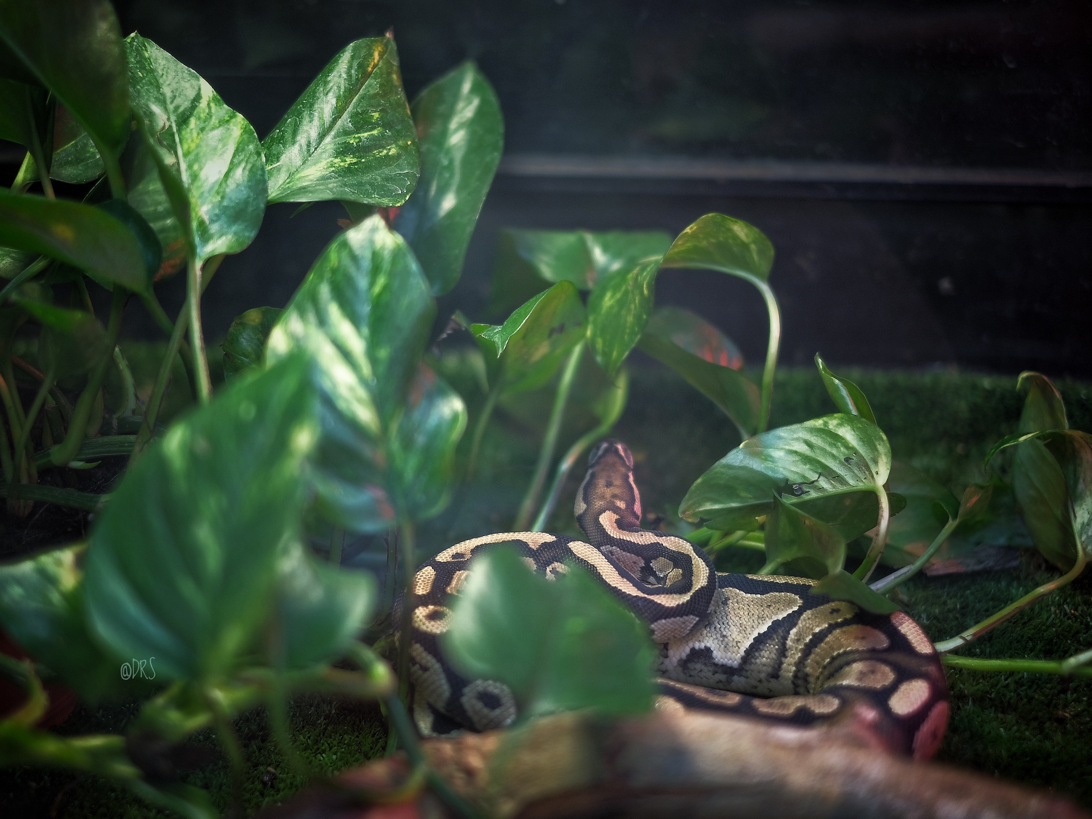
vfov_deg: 25.2
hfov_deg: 33.2
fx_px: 1830
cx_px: 533
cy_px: 406
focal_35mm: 58
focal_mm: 35
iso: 200
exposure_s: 1/90
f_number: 1.4
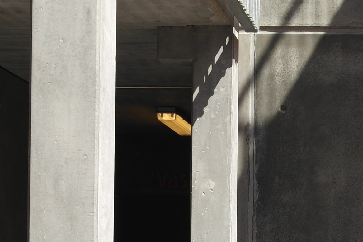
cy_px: 277
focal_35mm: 183
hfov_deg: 11.2
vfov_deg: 7.5
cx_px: 269
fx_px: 1845
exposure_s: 1/250
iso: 100
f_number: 7.1
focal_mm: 30
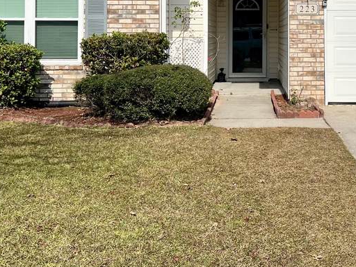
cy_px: 16
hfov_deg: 29.1
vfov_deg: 22.0
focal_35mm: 65
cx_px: 293
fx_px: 668
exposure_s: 1/6211
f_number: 1.5
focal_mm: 5.7
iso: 50
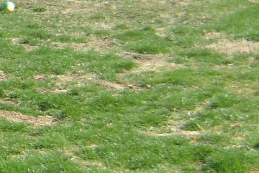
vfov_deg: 10.8
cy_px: -18
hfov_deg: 15.0
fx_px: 899
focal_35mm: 125
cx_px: -148
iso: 80
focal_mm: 4.7
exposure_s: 1/250
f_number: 5.6
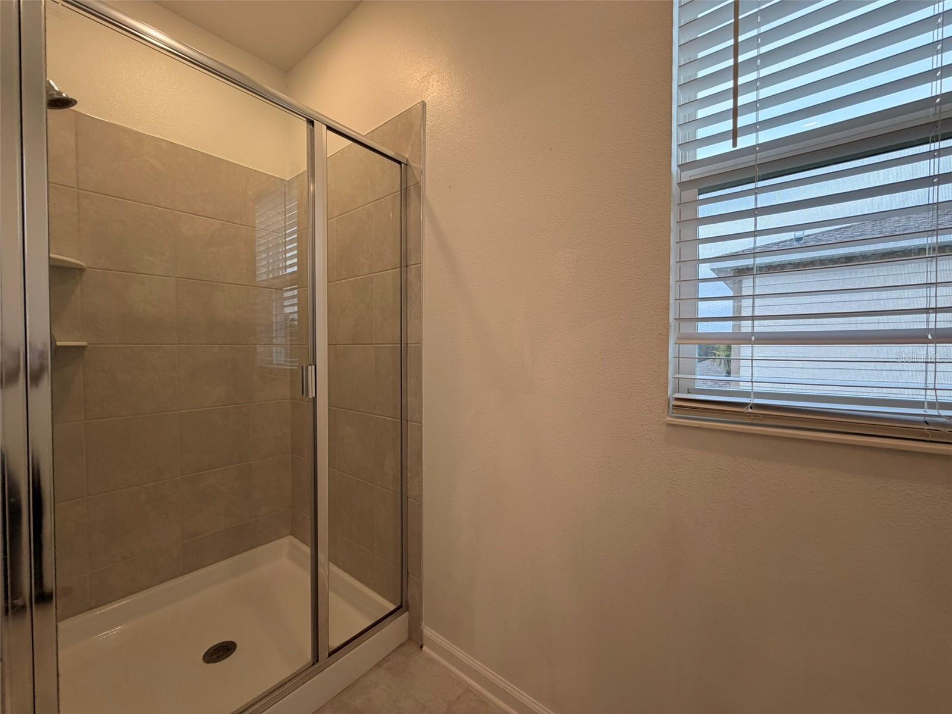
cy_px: 357
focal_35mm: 14
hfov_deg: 102.1
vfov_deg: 85.7
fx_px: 385
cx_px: 476
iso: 100
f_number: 2.2
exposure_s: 1/120
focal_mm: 2.22
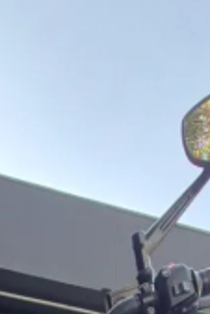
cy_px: 678
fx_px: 559
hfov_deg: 21.3
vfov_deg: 17.4
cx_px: 97
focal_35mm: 64
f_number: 2.2
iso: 50
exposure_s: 1/113
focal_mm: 1.74
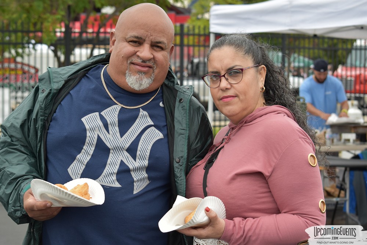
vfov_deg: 16.6
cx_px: 184
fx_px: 841
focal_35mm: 82
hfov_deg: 24.6
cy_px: 122
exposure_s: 1/160
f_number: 6.3
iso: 400
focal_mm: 55
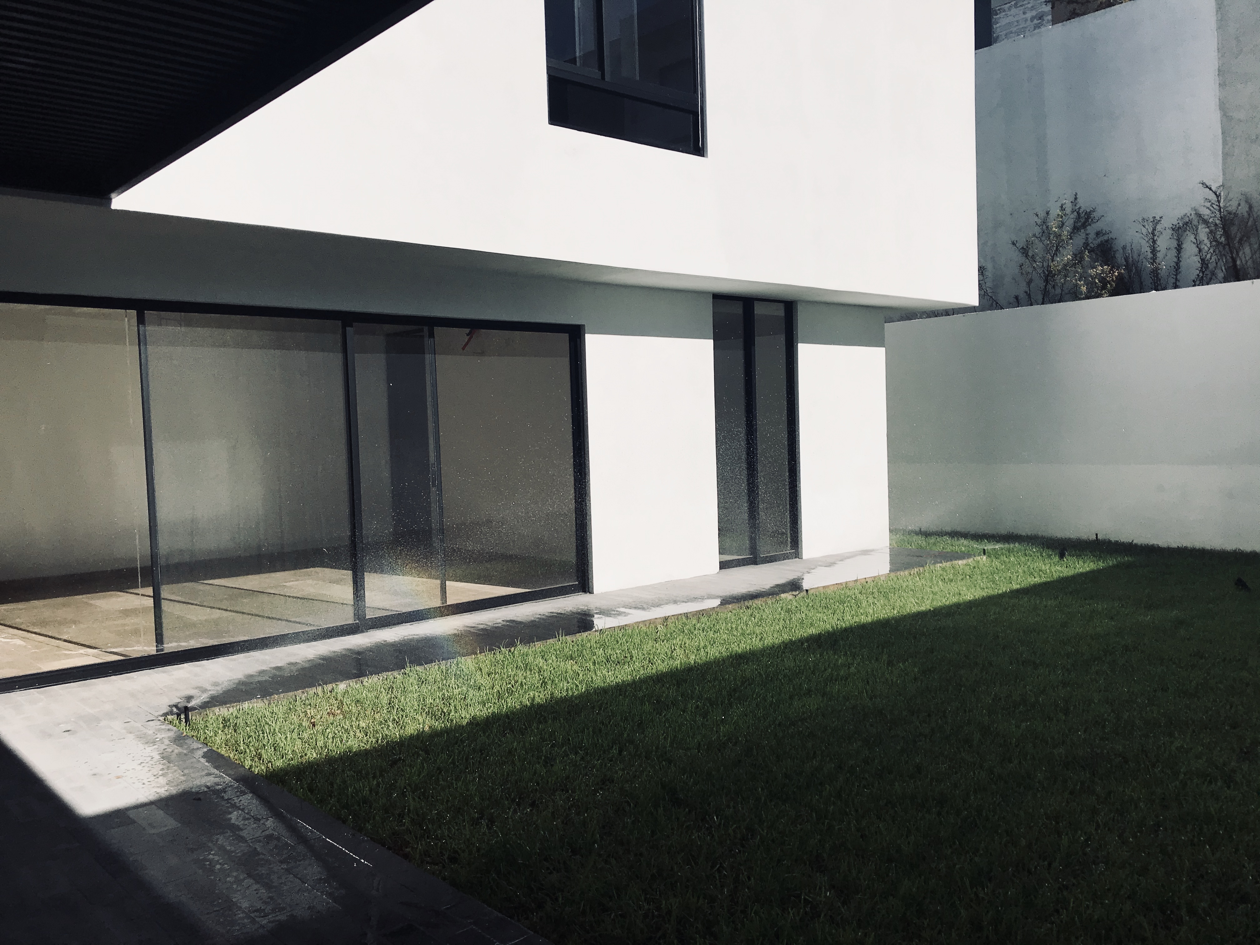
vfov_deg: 49.7
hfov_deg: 63.4
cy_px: 472
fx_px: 1019
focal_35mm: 28
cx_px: 630
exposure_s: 1/6410
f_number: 1.8
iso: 20
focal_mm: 3.99
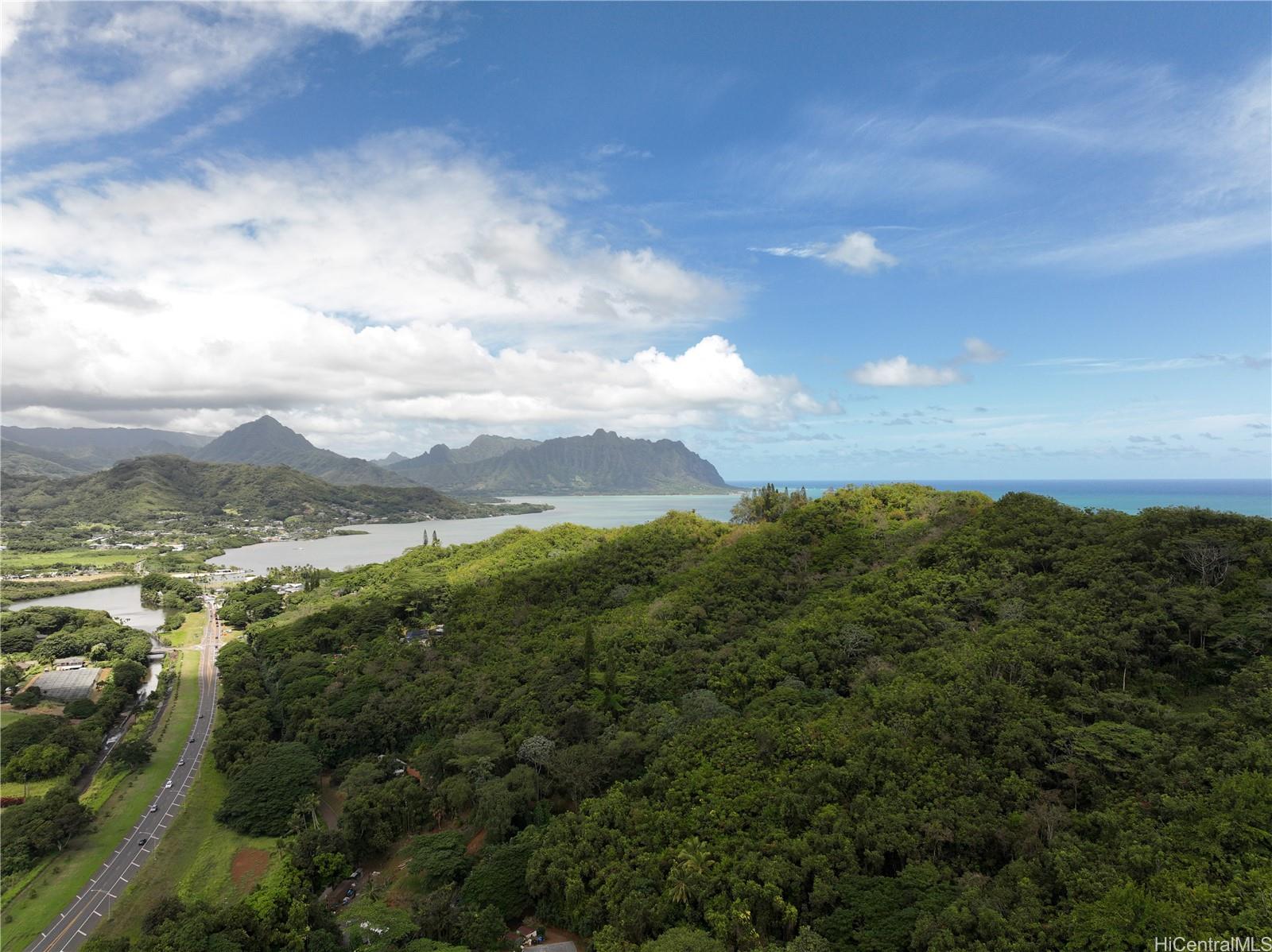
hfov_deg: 71.6
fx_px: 881
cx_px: 636
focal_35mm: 24
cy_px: 476
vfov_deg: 56.8
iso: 110
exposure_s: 1/25
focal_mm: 12.29
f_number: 2.8
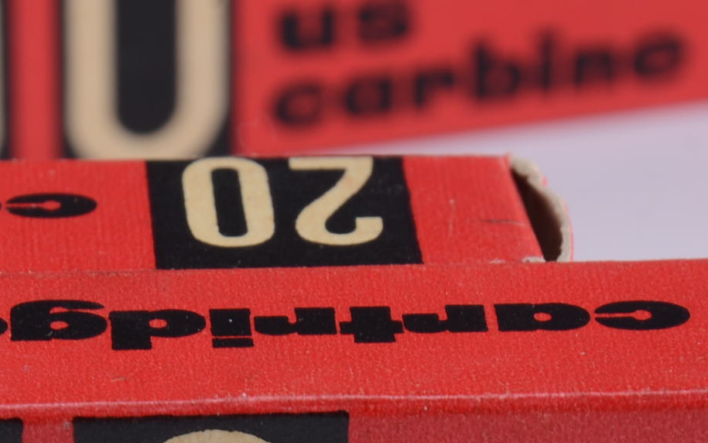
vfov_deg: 3.0
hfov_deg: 4.9
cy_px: 601
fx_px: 8324
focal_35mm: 431
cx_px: 402
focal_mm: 105
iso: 125
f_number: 13
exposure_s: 1/100
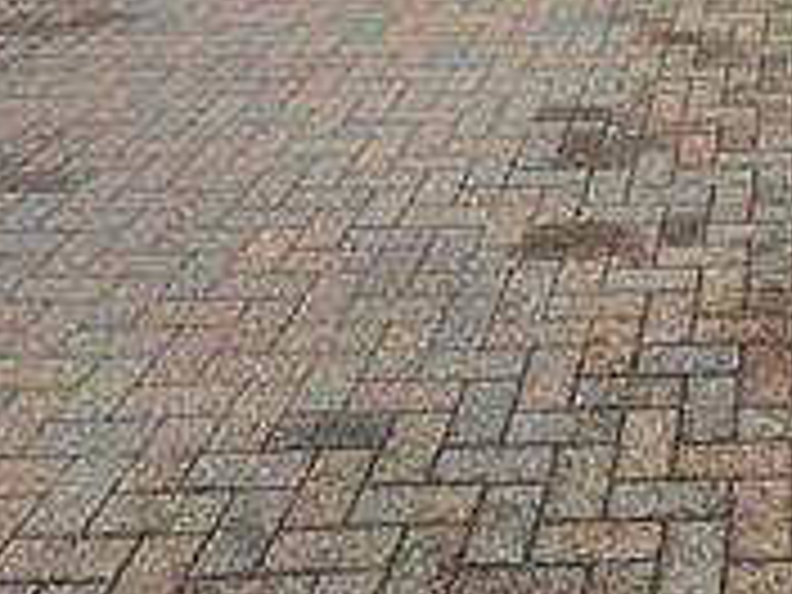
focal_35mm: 59
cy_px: -526
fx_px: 1350
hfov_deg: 29.3
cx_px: 886
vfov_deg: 18.4
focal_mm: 2.2
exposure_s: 1/243
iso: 40
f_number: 1.9
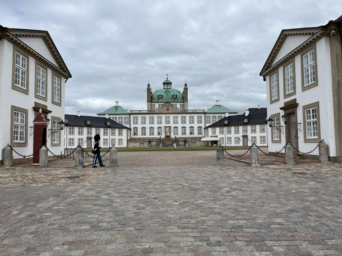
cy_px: 128
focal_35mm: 26
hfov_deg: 67.3
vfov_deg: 53.1
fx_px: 257
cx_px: 171
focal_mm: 5.1
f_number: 1.6
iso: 50
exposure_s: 1/5556
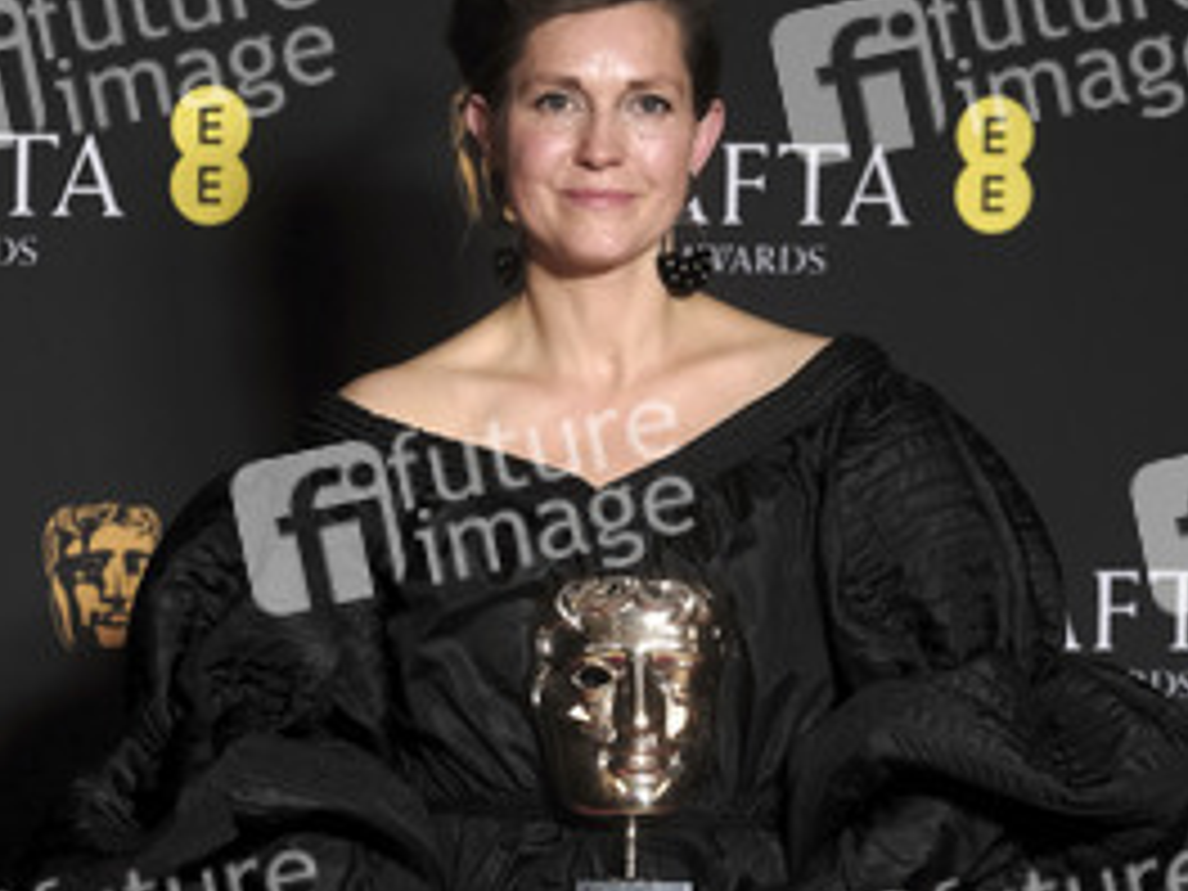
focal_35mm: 252
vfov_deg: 5.9
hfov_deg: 7.9
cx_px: 594
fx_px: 8648
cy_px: 734
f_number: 3.6
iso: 1600
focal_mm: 115
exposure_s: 1/200
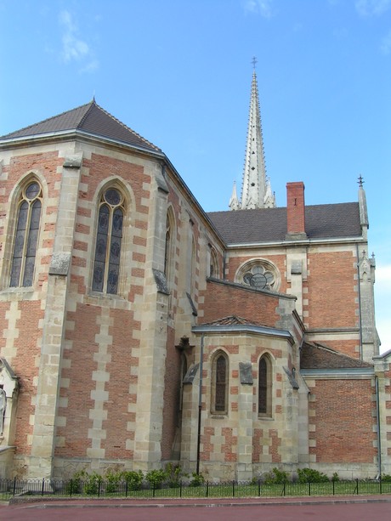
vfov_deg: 49.0
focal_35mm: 38
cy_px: 260
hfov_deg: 37.7
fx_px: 572
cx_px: 196
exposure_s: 1/160
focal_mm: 5.8
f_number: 5.6
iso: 50
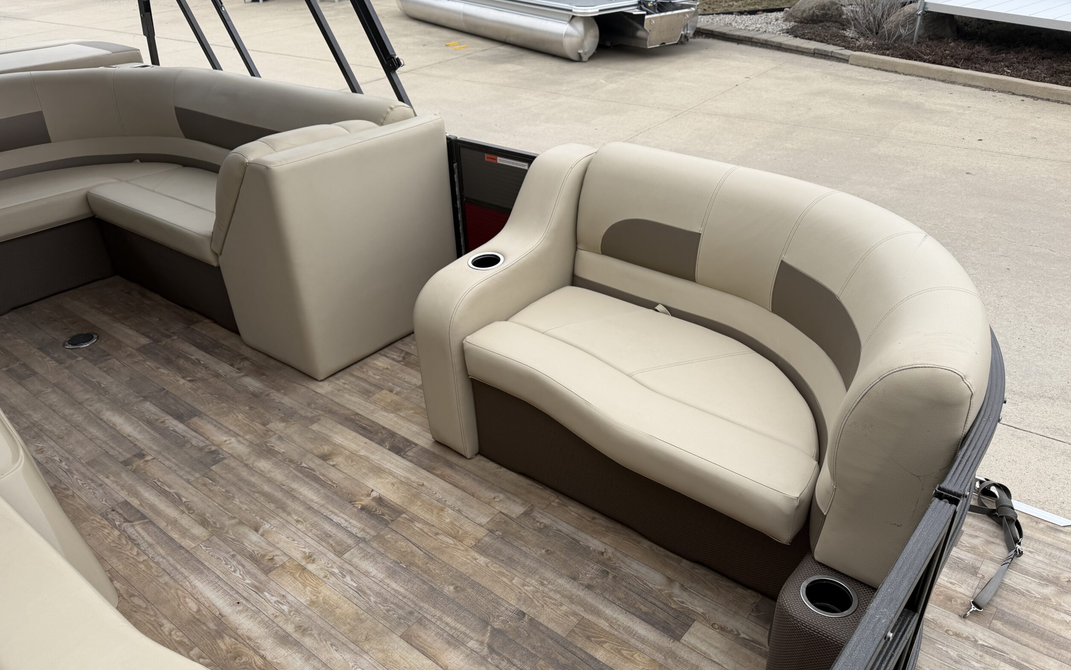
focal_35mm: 26
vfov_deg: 47.5
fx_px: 759
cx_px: 547
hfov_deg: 70.4
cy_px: 375
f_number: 1.78
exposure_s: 1/2000
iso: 80
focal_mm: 6.76
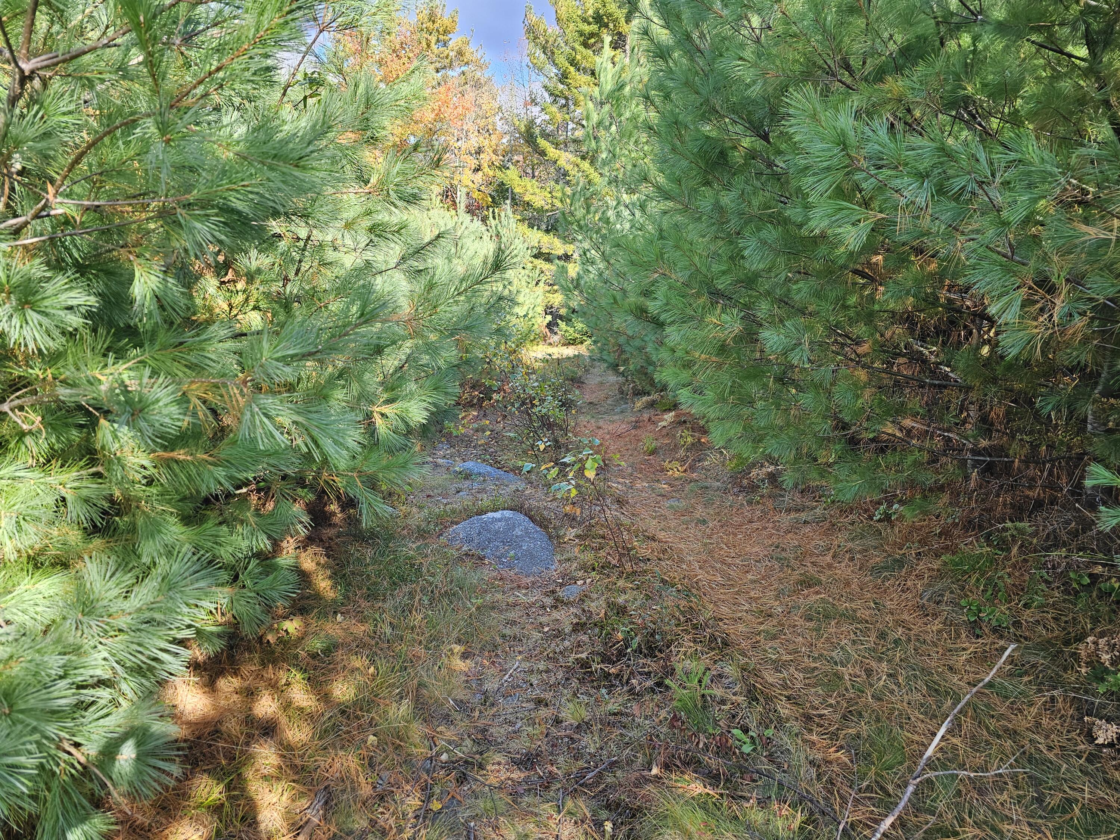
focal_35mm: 23
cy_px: 420
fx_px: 744
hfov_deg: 73.9
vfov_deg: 58.9
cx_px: 560
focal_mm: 6.3
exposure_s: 1/180
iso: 25
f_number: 1.7
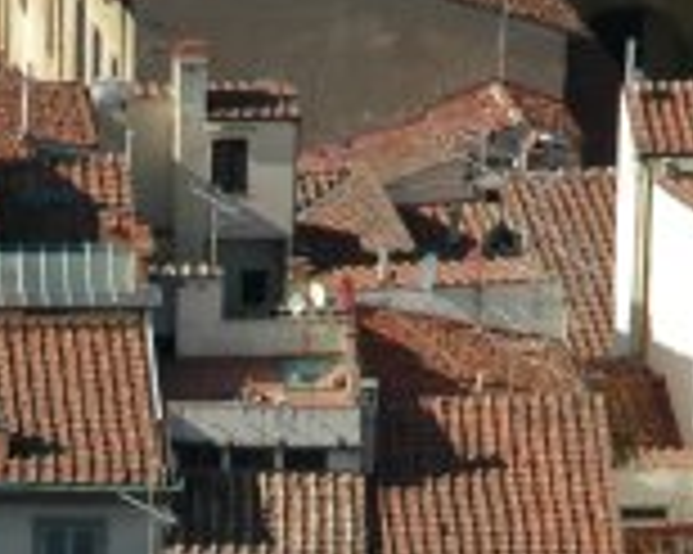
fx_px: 9470
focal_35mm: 462
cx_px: 112
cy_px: 995
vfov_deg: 3.3
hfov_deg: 4.2
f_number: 9
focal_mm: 70
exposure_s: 1/320
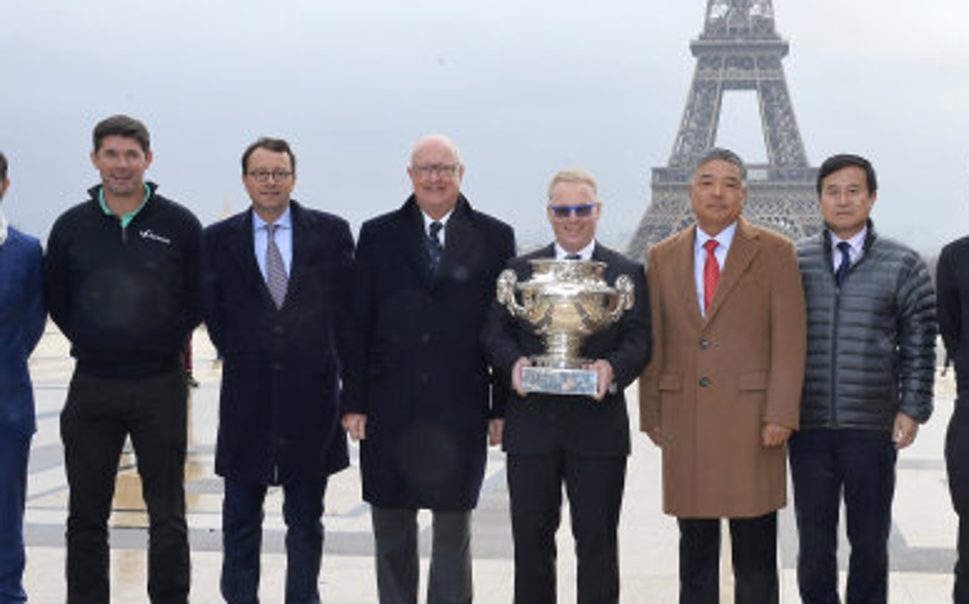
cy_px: 266
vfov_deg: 22.7
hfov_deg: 35.5
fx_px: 1504
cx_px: 594
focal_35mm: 57
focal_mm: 35
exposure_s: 1/250
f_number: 18
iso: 1600
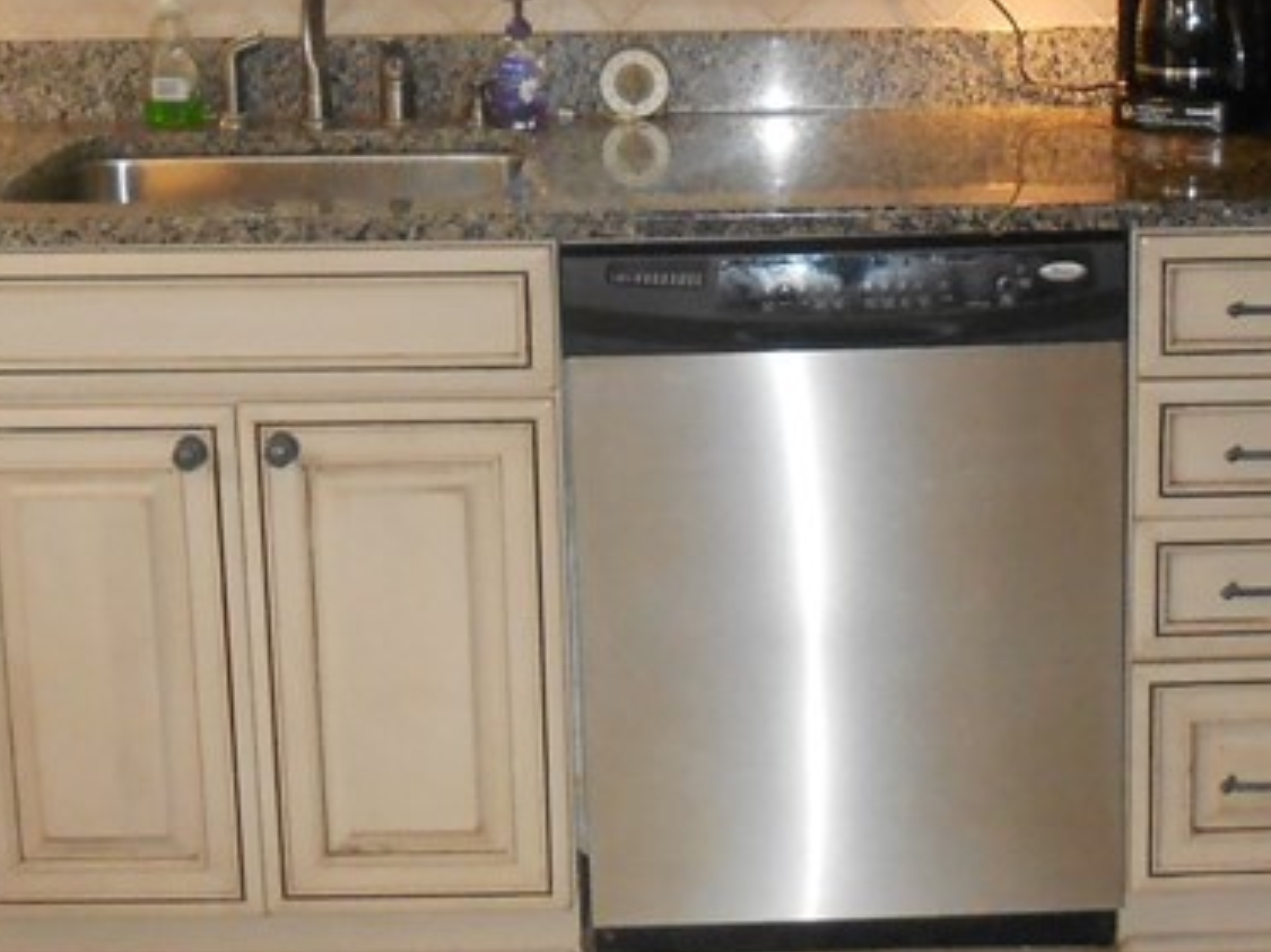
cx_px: 844
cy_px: 122
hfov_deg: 27.3
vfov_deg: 20.4
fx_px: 2606
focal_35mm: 71
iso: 200
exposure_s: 1/25
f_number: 3.2
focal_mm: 4.6
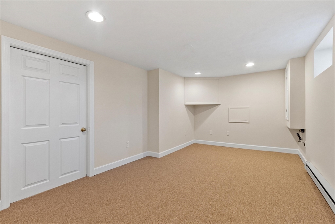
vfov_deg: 77.3
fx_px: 140
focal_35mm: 15
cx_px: 168
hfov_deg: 100.4
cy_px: 112
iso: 800
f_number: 7.1
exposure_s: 1/1.25
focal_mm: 10
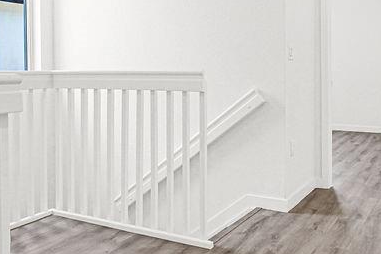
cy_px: 60
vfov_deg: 30.6
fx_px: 455
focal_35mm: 43
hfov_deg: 45.4
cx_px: 199
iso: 400
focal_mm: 16
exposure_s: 1/30
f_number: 7.1
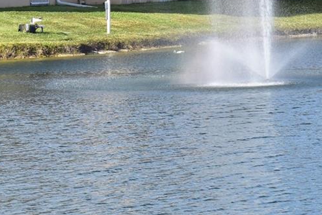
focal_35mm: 267
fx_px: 2385
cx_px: 243
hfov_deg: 7.7
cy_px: -69
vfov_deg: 5.1
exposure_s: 1/200
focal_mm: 55
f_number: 7.1
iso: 100
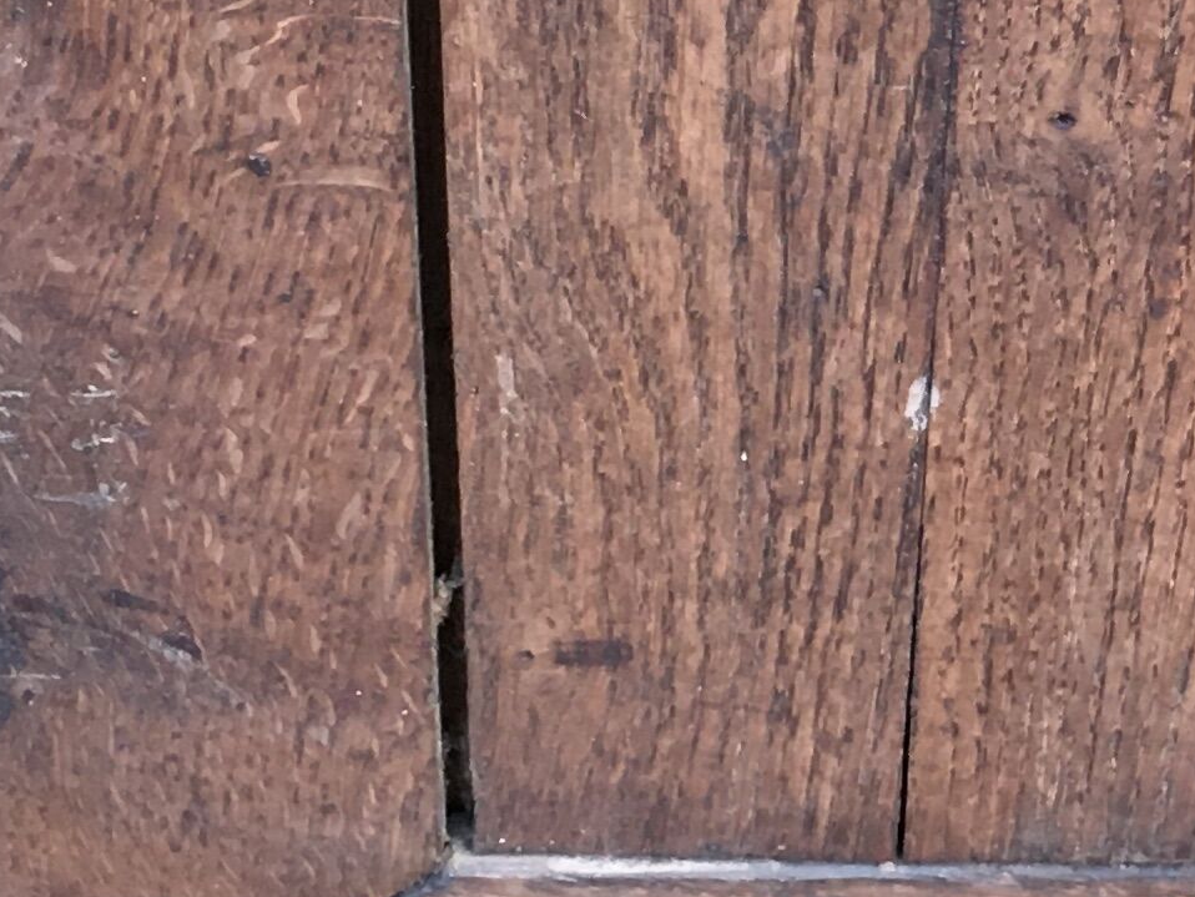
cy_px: 120
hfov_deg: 15.6
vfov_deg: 12.1
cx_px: 1387
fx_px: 4213
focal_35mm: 122
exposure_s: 1/33
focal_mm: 4.15
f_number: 2.2
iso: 64
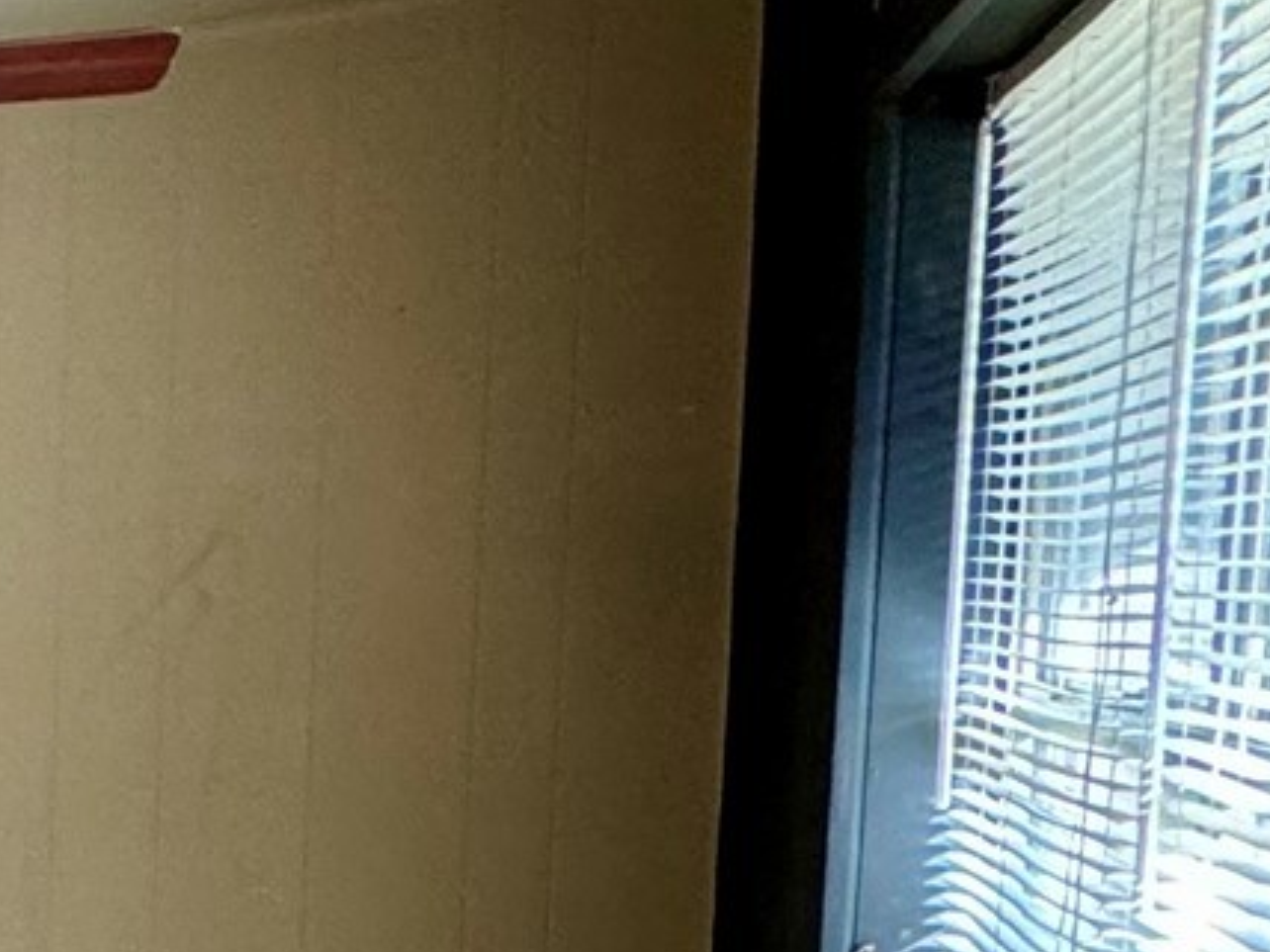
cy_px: 925
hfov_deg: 17.5
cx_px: -1424
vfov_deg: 21.3
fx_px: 2458
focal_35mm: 67
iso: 200
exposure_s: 1/60
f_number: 2.2
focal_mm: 2.22
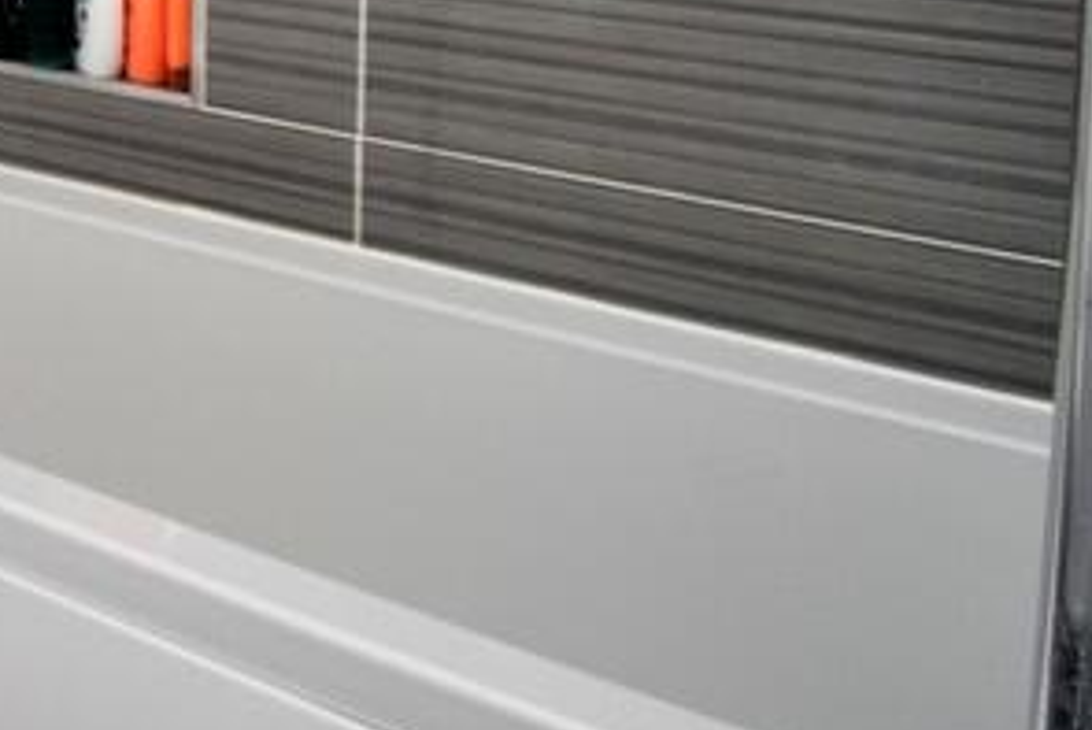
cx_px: -677
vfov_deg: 23.2
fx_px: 1578
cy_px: -213
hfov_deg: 25.0
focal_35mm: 52
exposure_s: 1/200
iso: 180
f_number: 5
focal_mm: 10
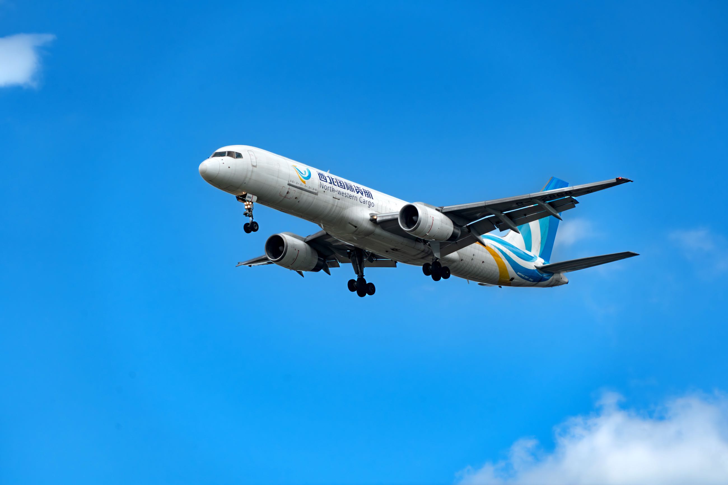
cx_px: 364
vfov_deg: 5.7
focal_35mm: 240
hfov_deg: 8.6
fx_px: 4853
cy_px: 242
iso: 250
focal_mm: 240
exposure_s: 1/2000
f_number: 8
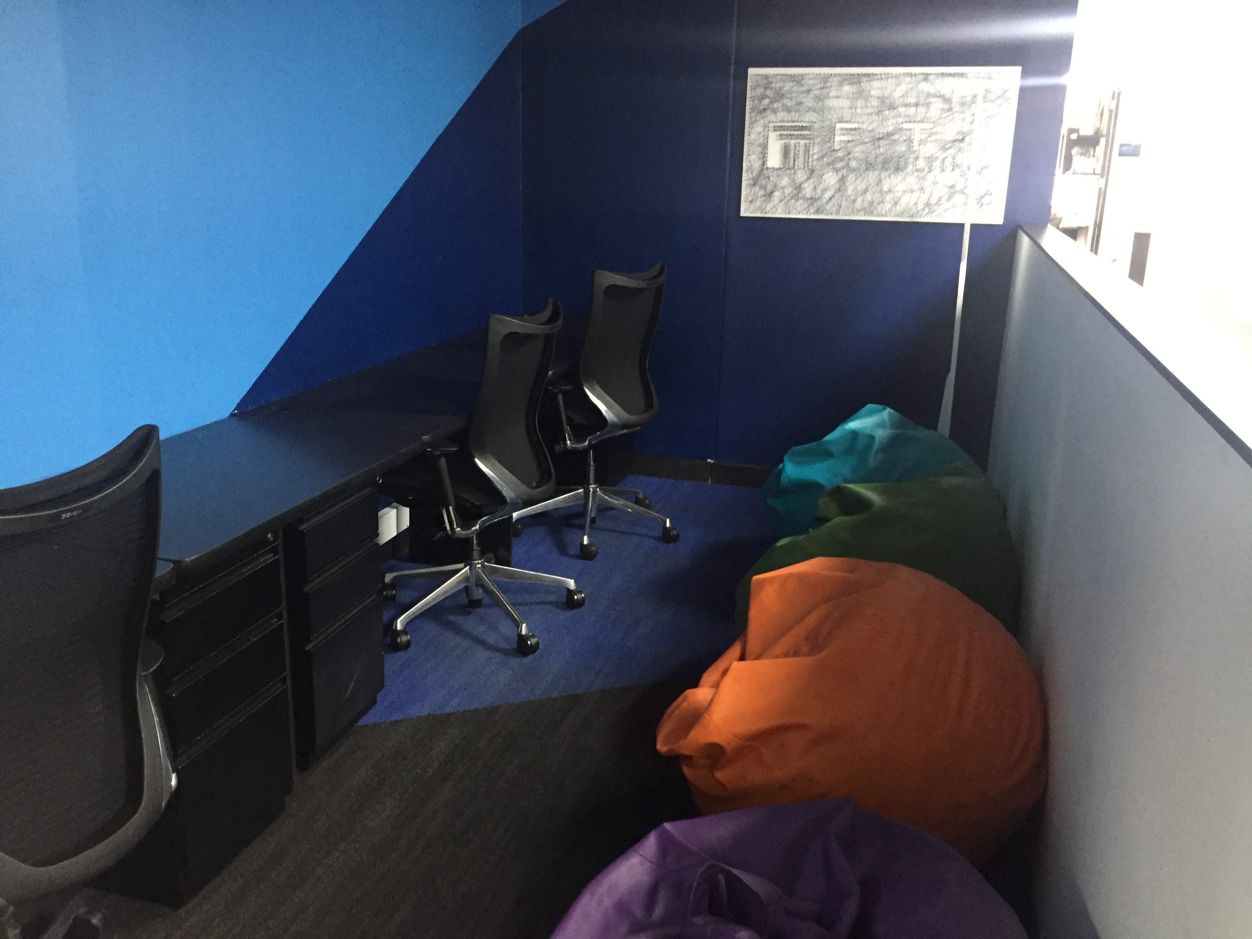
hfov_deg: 61.7
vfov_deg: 48.2
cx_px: 626
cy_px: 470
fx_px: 1049
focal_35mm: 29
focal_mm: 4.15
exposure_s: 1/15
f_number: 2.2
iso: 250
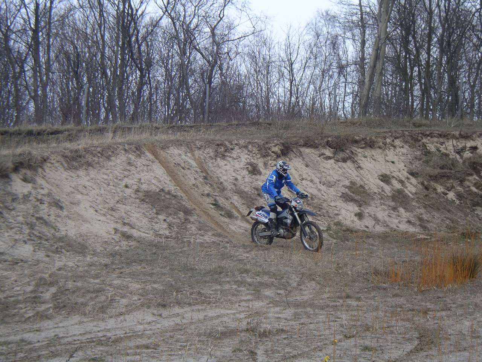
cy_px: 181
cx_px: 241
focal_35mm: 104
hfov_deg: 18.9
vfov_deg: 14.2
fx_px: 1448
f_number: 3.9
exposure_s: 1/250
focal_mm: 16
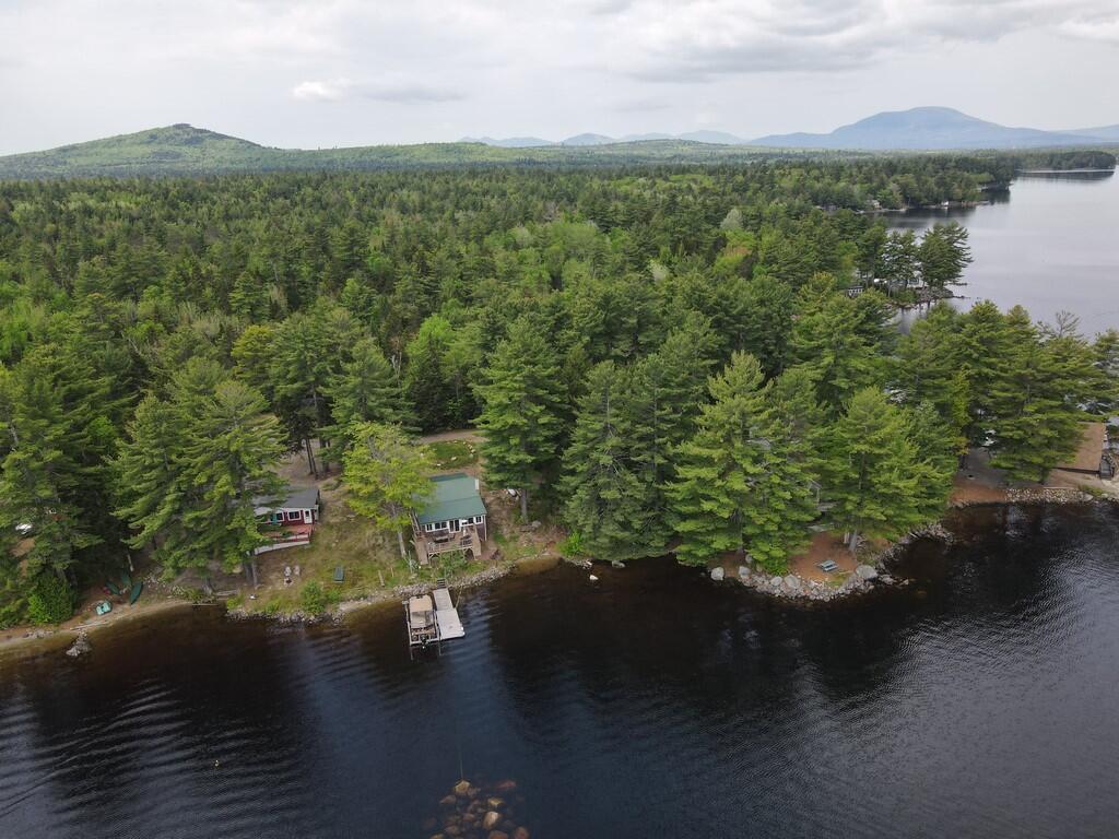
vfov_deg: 56.8
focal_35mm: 24
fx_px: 776
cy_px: 420
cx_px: 560
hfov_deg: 71.6
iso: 100
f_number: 2.8
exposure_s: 1/500
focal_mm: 4.5
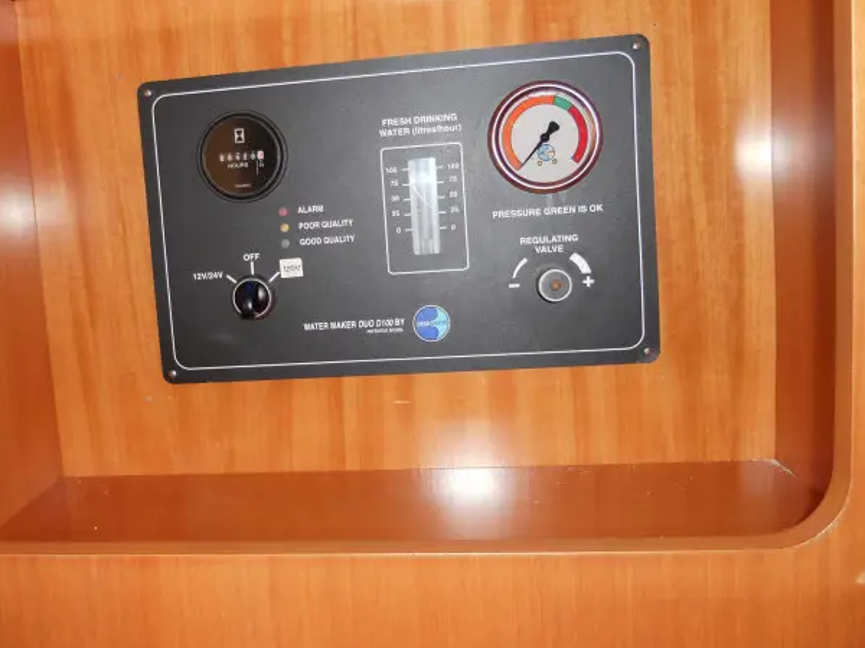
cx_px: 290
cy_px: 297
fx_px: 900
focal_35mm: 36
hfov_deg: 50.5
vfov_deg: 39.6
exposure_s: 1/25
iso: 80
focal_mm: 4.9
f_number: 3.2
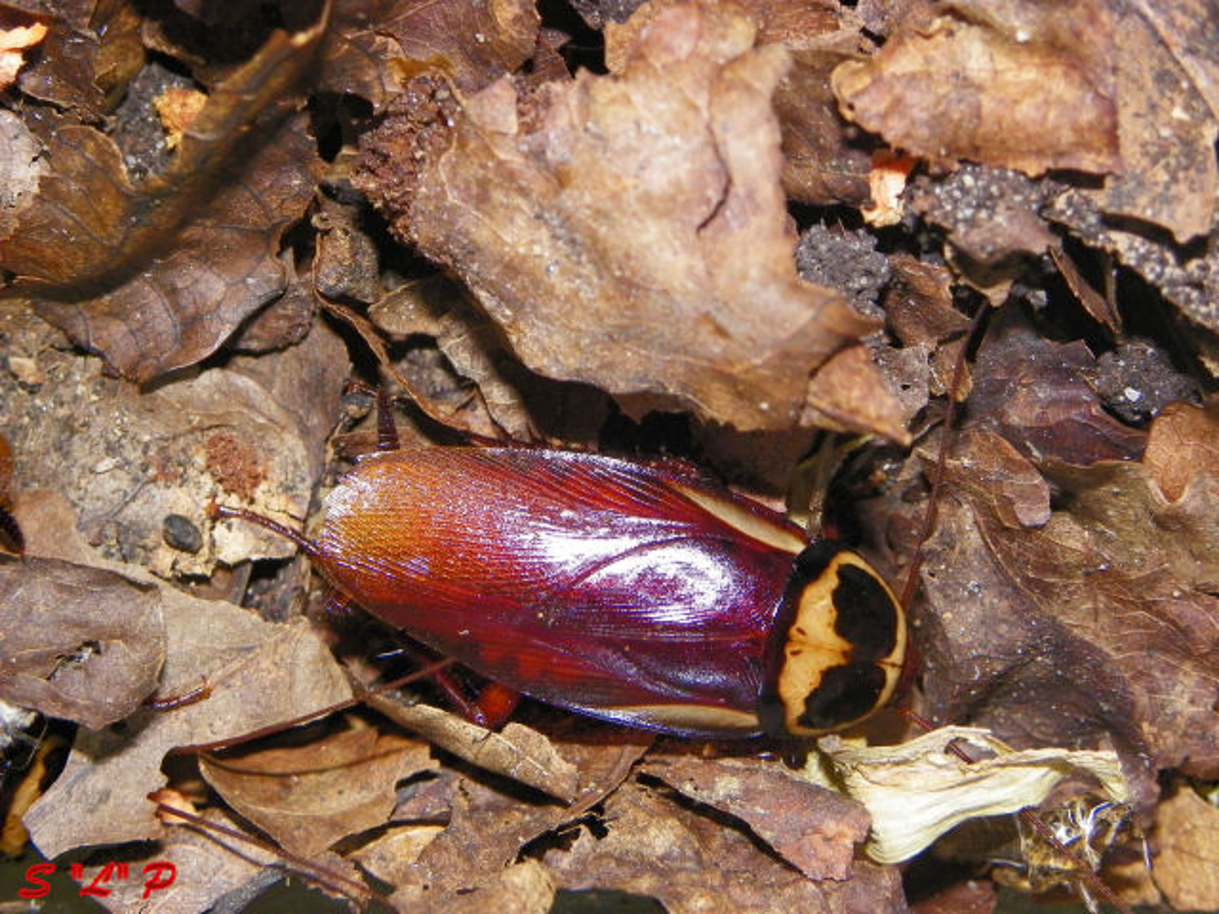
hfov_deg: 19.1
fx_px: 3627
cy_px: 457
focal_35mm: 103
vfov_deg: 14.4
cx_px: 610
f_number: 4
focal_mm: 18.3
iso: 200
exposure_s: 1/50
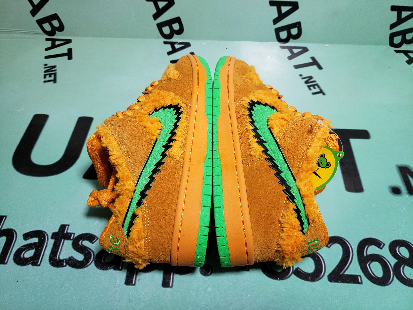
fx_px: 310
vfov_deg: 53.1
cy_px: 155
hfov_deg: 67.3
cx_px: 206
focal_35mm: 26
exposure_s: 1/297
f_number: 1.5
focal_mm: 4.3
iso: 50
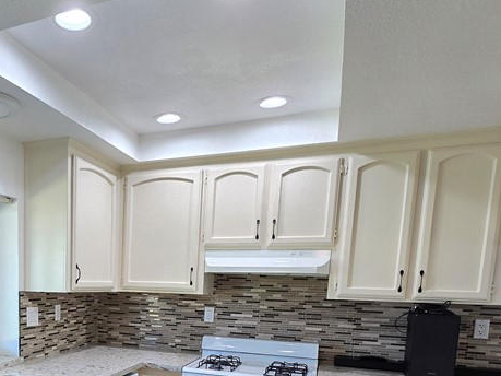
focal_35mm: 29
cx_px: 85
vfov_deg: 44.2
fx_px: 420
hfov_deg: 56.2
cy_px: 333
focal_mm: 2.2
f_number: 2.2
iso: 100
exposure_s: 1/60
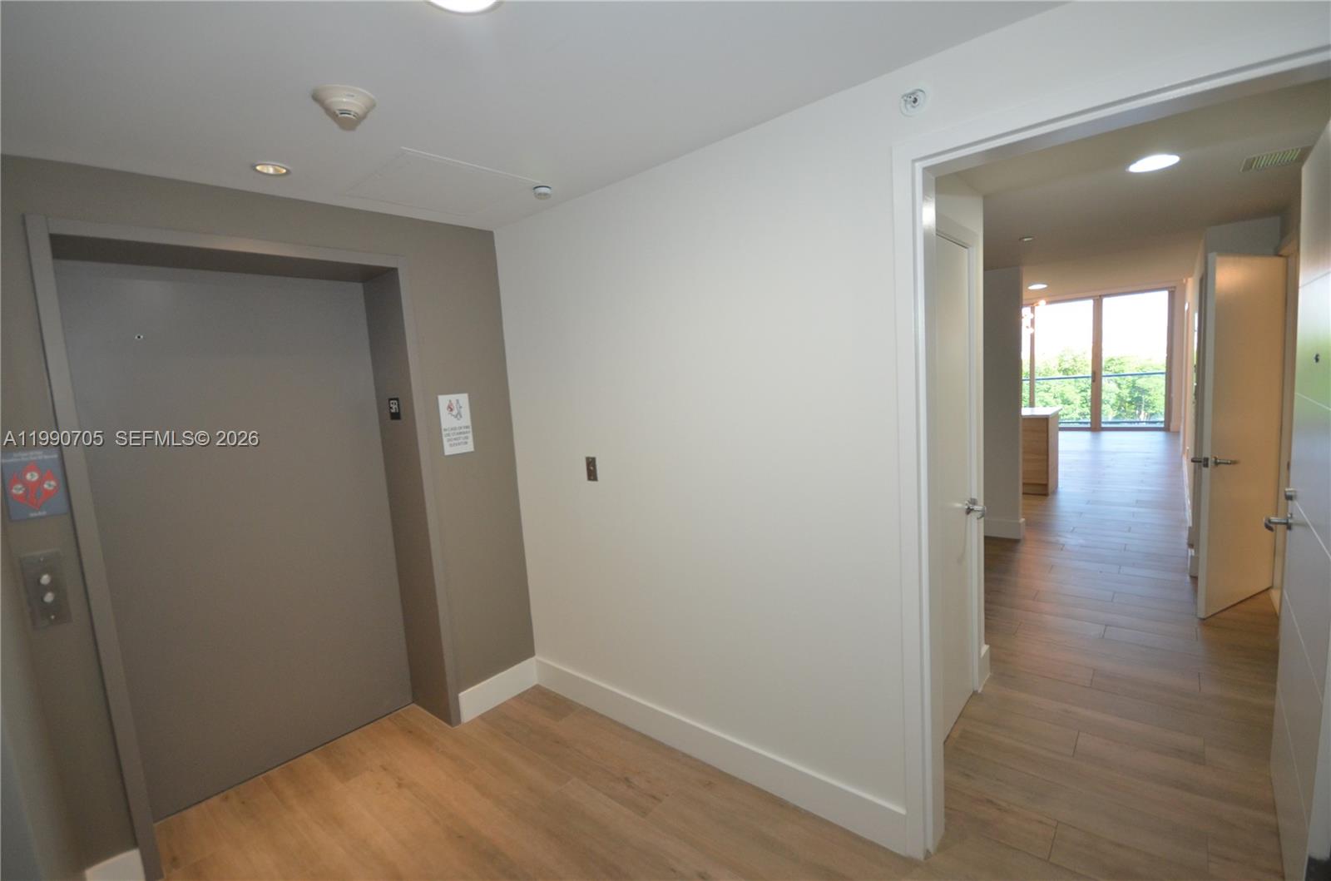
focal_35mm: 15
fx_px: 553
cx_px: 666
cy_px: 440
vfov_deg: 77.0
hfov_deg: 100.5
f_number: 4
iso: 800
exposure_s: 1/60
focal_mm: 10
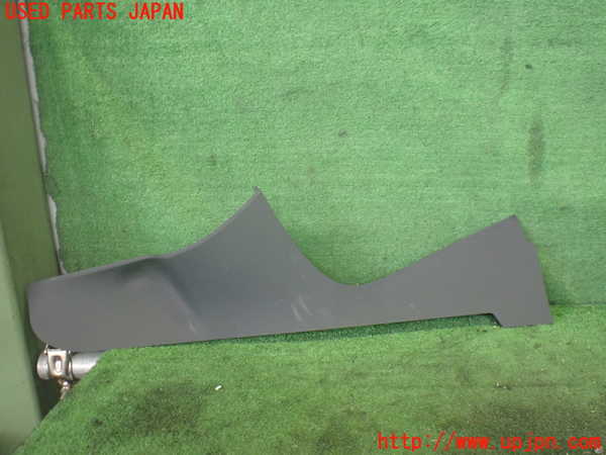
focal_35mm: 30
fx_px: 525
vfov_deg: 46.8
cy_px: 228
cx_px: 303
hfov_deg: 60.0
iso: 800
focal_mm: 5.4
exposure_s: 1/50
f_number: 2.3
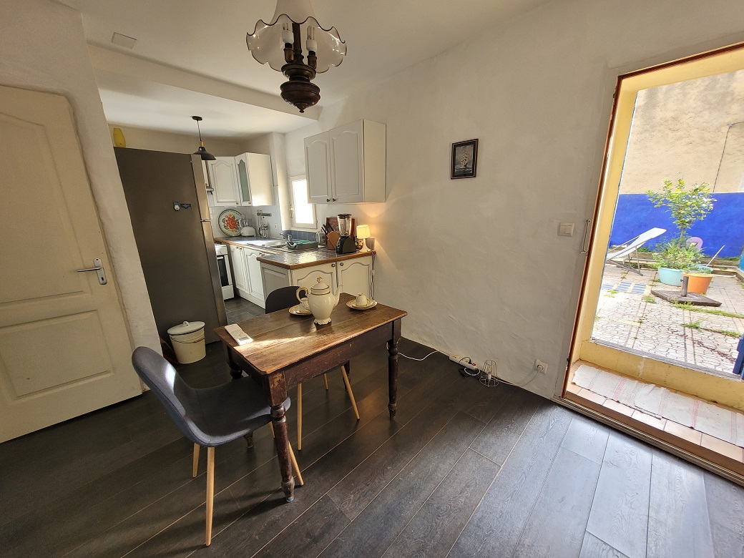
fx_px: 279
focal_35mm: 13
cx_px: 372
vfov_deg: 89.9
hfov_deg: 106.2
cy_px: 279
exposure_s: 1/50
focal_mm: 1.74
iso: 80
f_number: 2.2
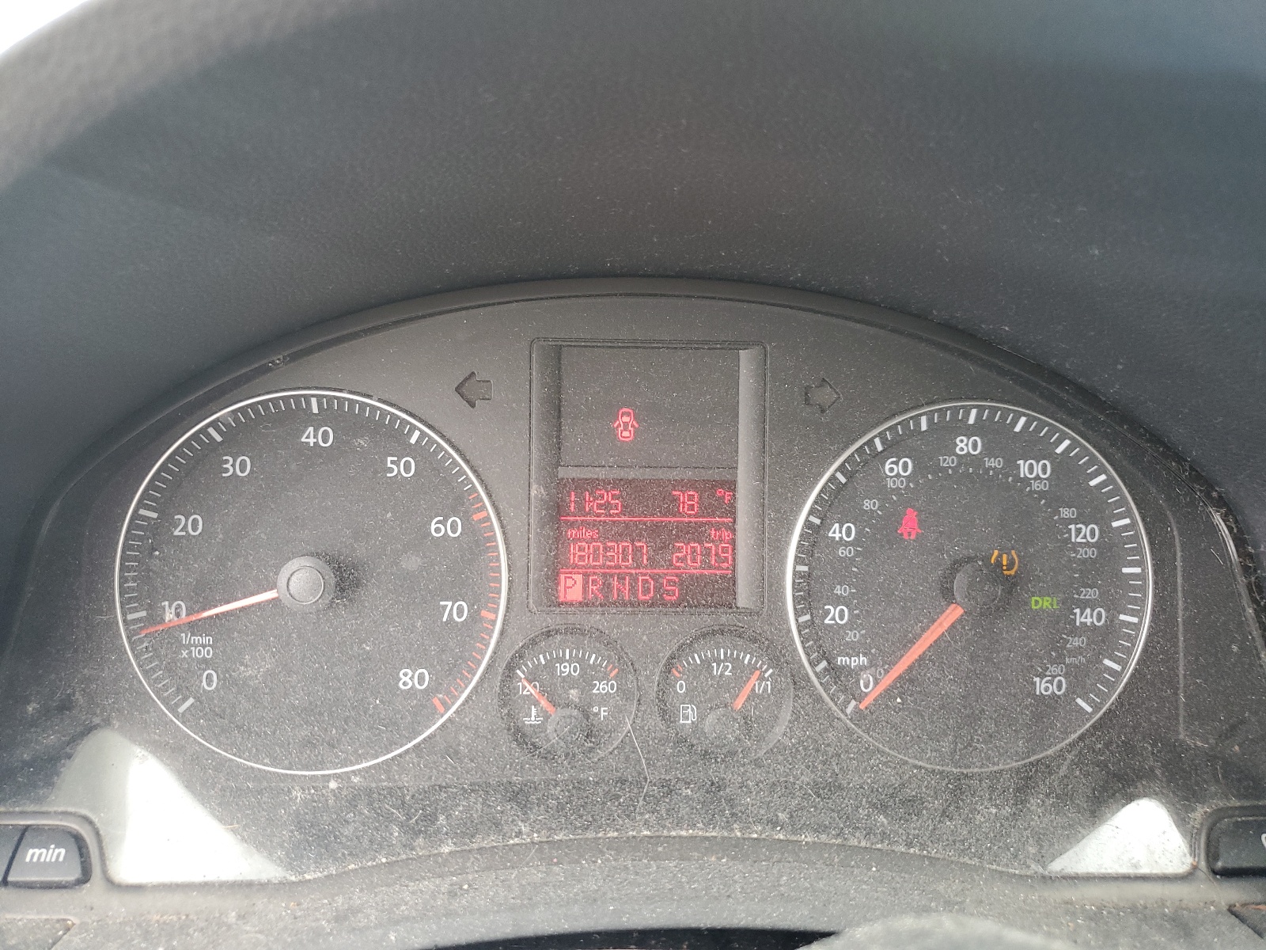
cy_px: 475
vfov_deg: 53.1
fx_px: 951
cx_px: 633
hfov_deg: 67.3
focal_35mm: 26
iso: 95
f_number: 1.5
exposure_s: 1/120
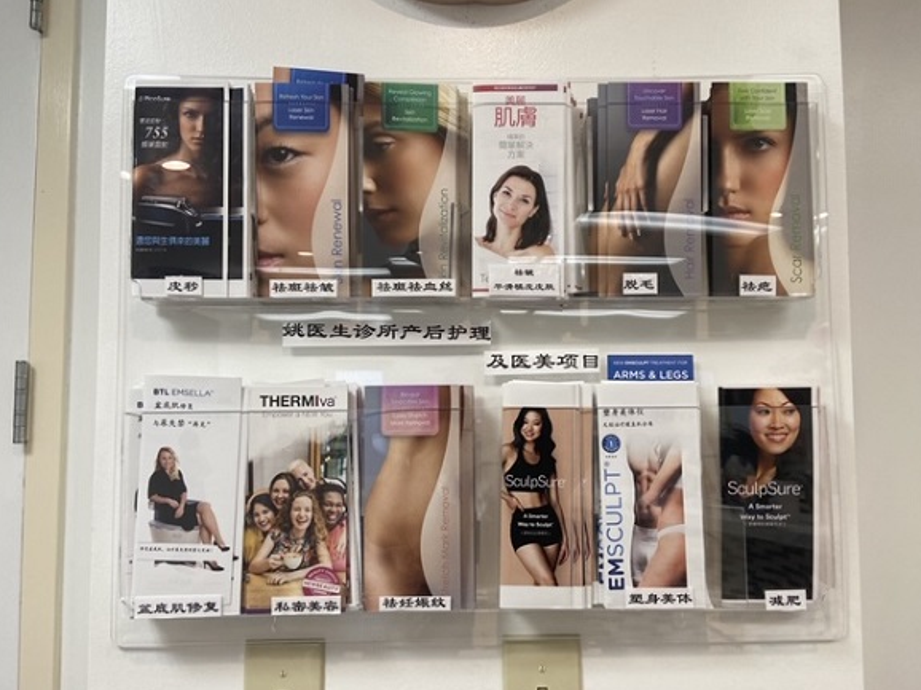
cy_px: 355
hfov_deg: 65.3
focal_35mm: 27
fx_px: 718
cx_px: 467
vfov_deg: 51.3
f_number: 1.8
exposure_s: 1/120
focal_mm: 4.25
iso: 100
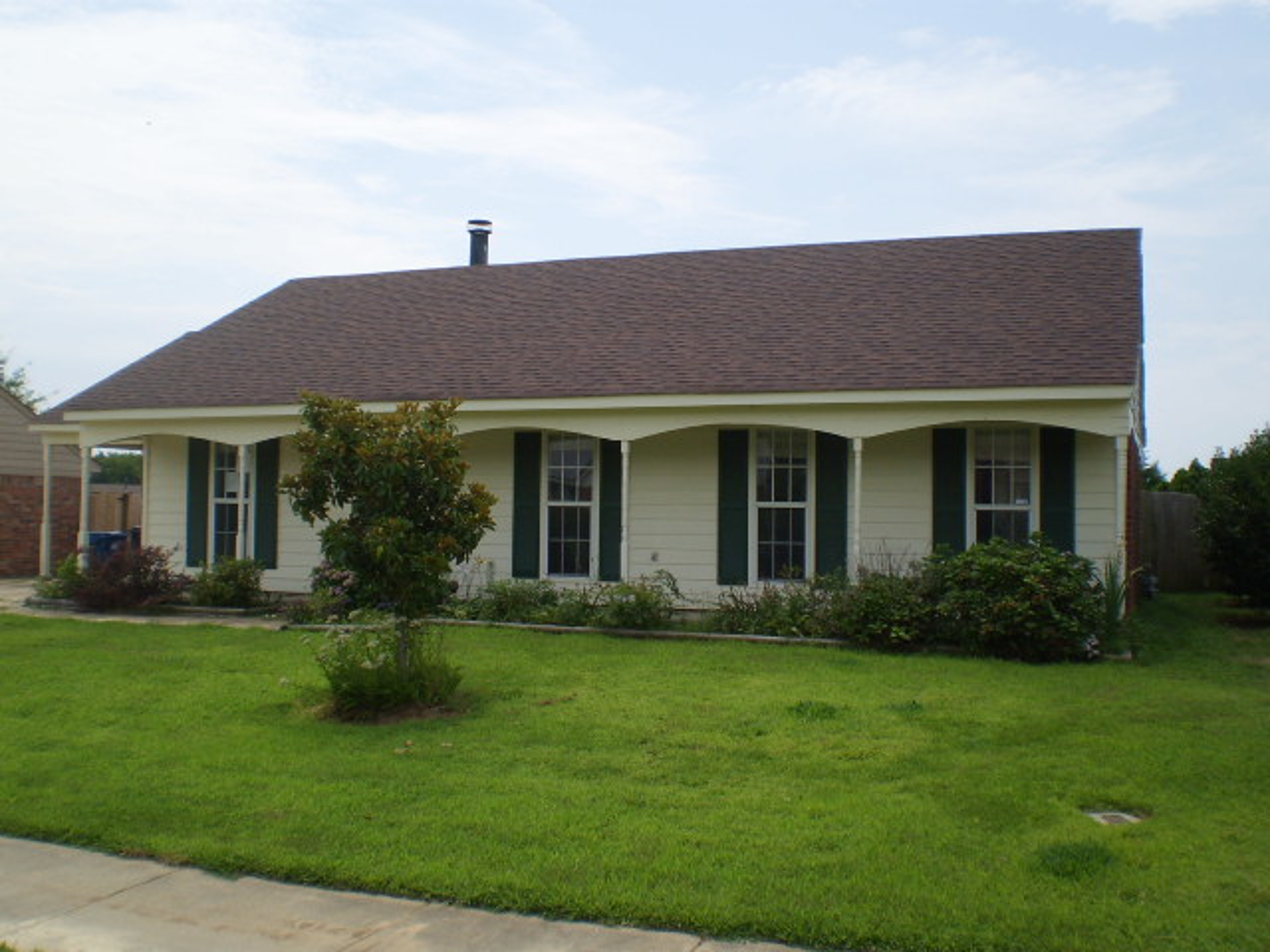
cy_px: 476
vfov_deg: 39.7
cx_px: 635
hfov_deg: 51.4
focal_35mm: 36
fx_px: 1321
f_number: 4.6
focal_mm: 6.3
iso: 64
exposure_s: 1/800
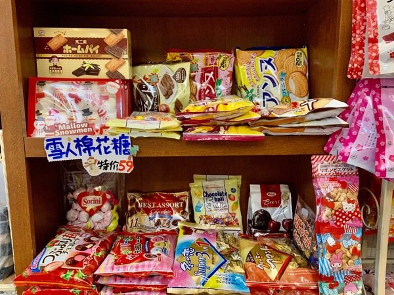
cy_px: 148
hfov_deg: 67.3
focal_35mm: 26
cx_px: 197
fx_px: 296
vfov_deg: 53.1
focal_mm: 4.25
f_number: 1.8
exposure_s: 1/60
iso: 320
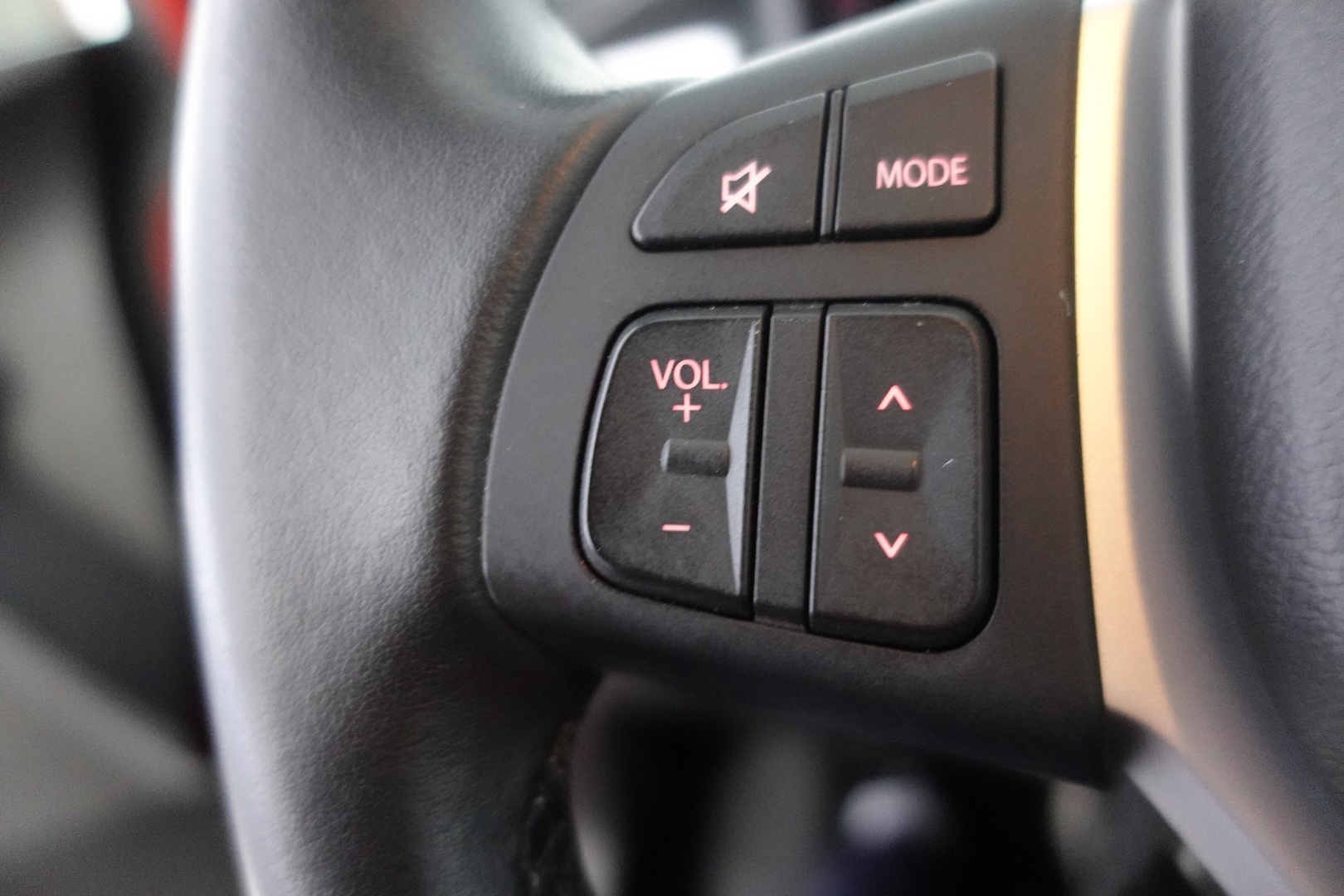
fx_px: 896
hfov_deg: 73.7
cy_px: 448
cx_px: 672
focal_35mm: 24
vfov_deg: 53.1
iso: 3200
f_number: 1.8
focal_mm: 9.4
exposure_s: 1/50
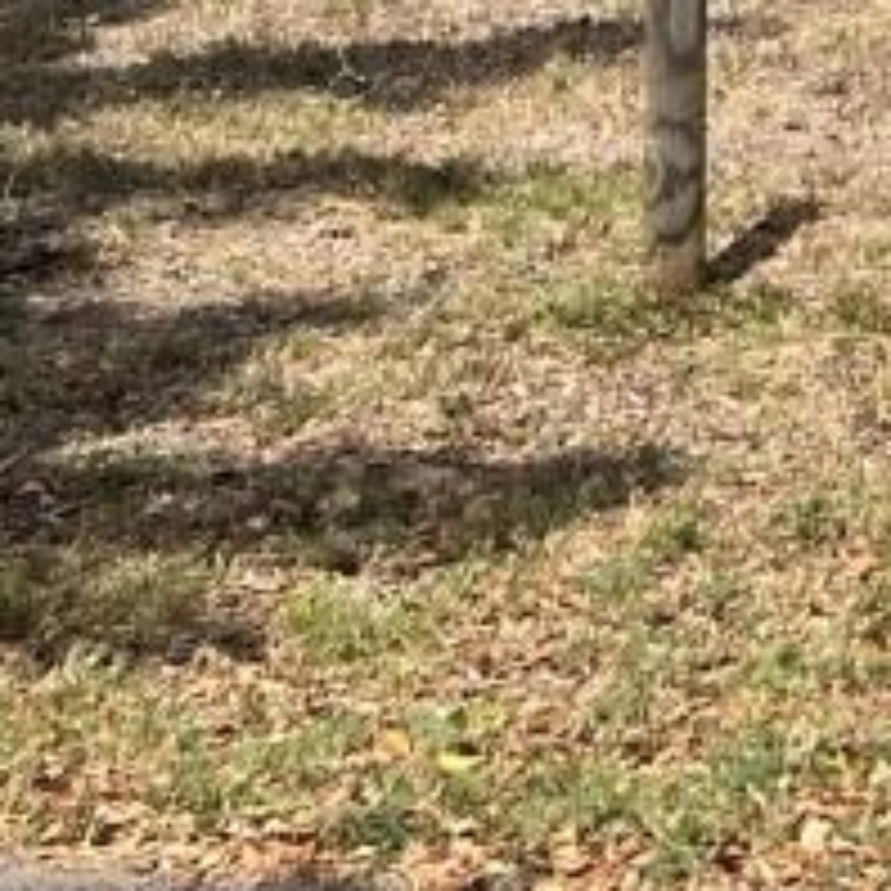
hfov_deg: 13.0
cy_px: -796
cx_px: 1683
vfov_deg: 13.0
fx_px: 3465
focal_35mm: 119
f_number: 1.5
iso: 50
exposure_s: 1/5882
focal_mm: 5.7
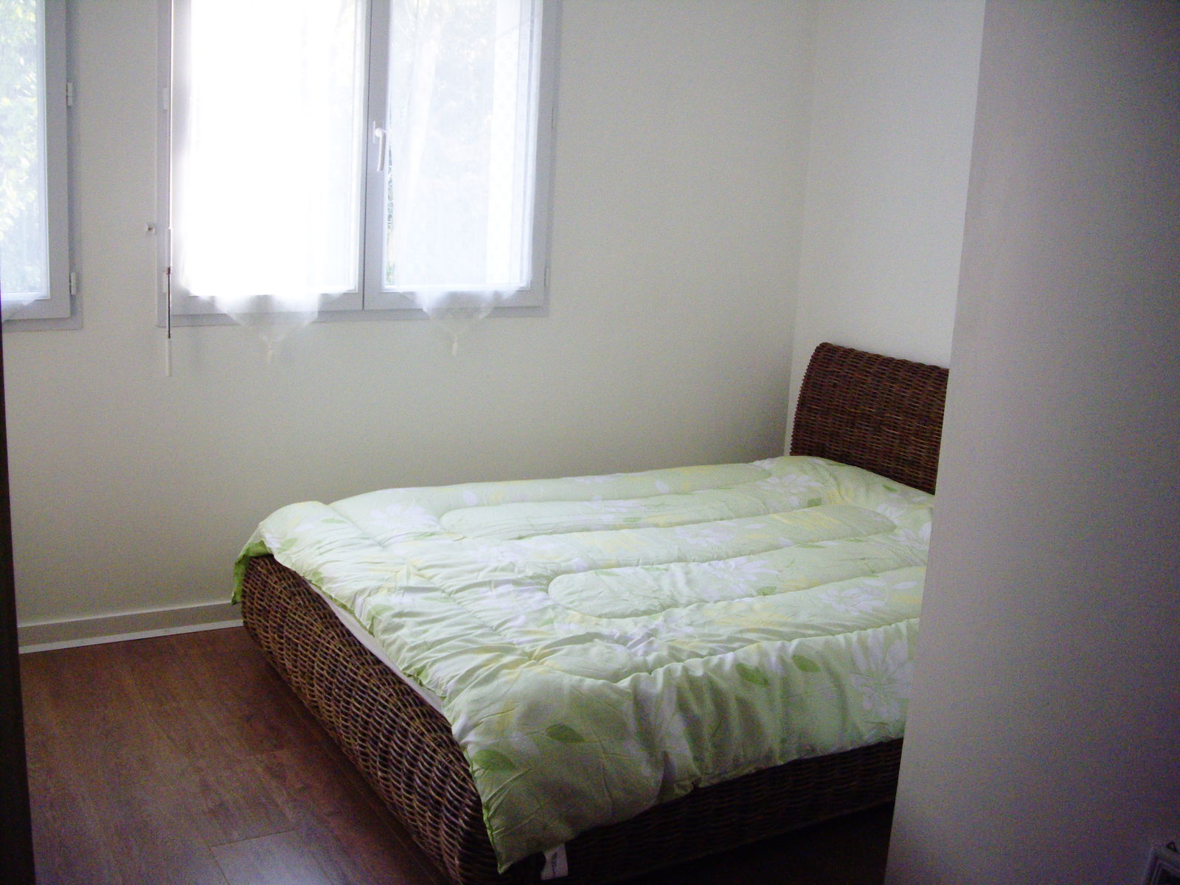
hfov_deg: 49.0
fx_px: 1295
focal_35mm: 38
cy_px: 442
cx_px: 590
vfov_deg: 37.7
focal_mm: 7.9
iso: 400
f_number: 2.8
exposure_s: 1/60
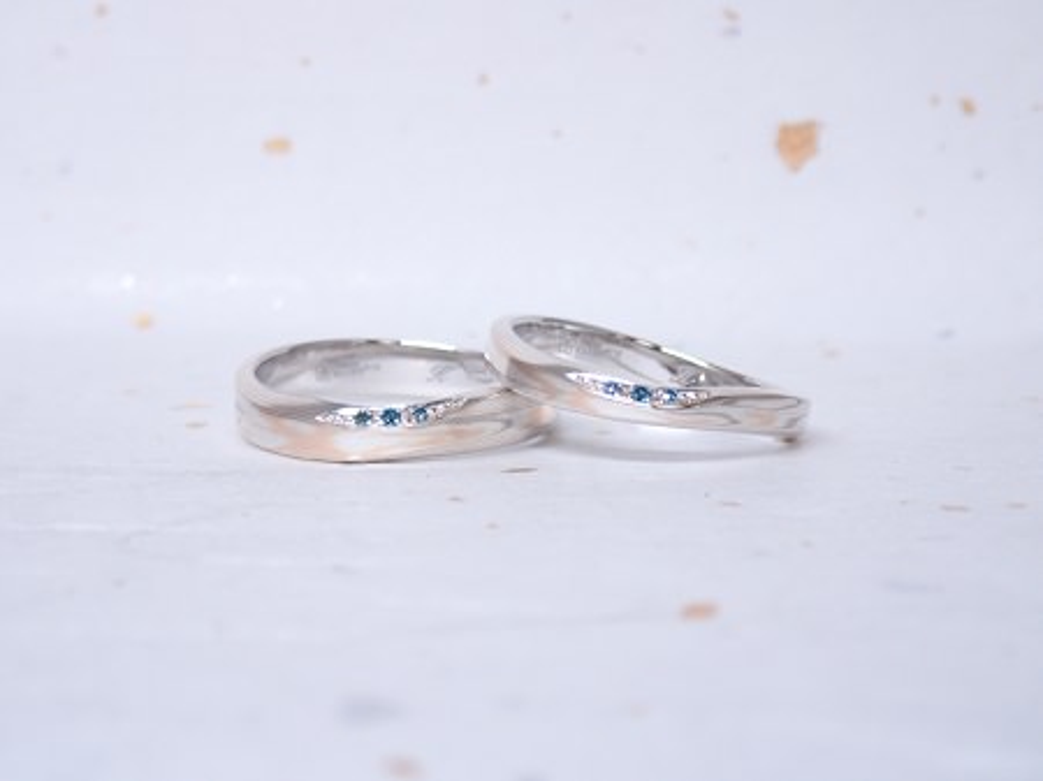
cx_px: 522
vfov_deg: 19.9
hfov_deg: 26.3
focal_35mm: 74
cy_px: 390
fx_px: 2228
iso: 200
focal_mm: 13.47
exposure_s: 1/125
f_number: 4.2
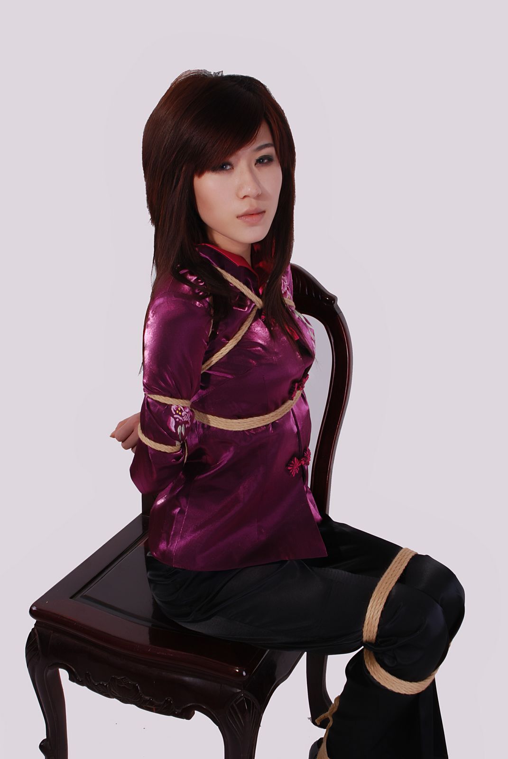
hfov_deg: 32.0
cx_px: 254
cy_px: 380
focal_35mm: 42
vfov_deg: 46.3
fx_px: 886
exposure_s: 1/8
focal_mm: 28
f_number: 8
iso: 100
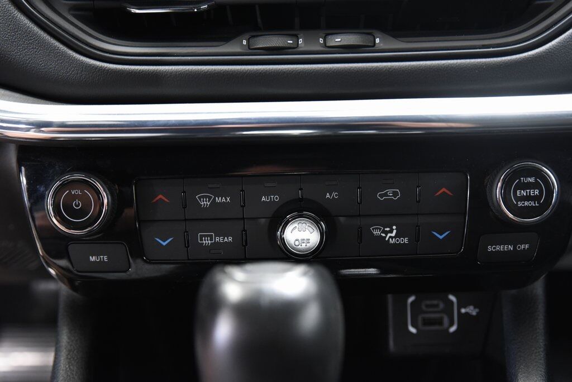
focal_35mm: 50
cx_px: 286
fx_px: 795
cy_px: 191
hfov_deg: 39.6
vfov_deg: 27.0
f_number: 4
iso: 4000
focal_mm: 50
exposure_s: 1/15
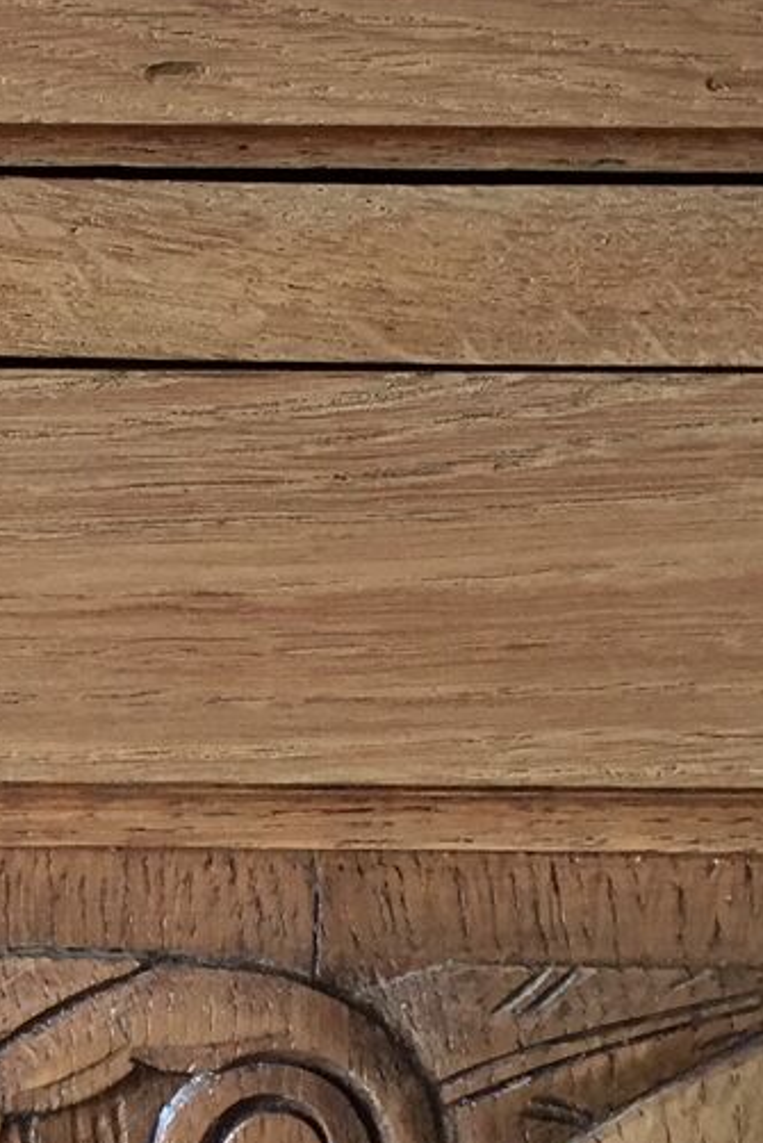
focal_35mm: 98
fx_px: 3113
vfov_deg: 20.8
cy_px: 449
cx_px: -189
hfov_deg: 13.5
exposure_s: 1/33
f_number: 2.2
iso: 100
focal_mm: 4.15
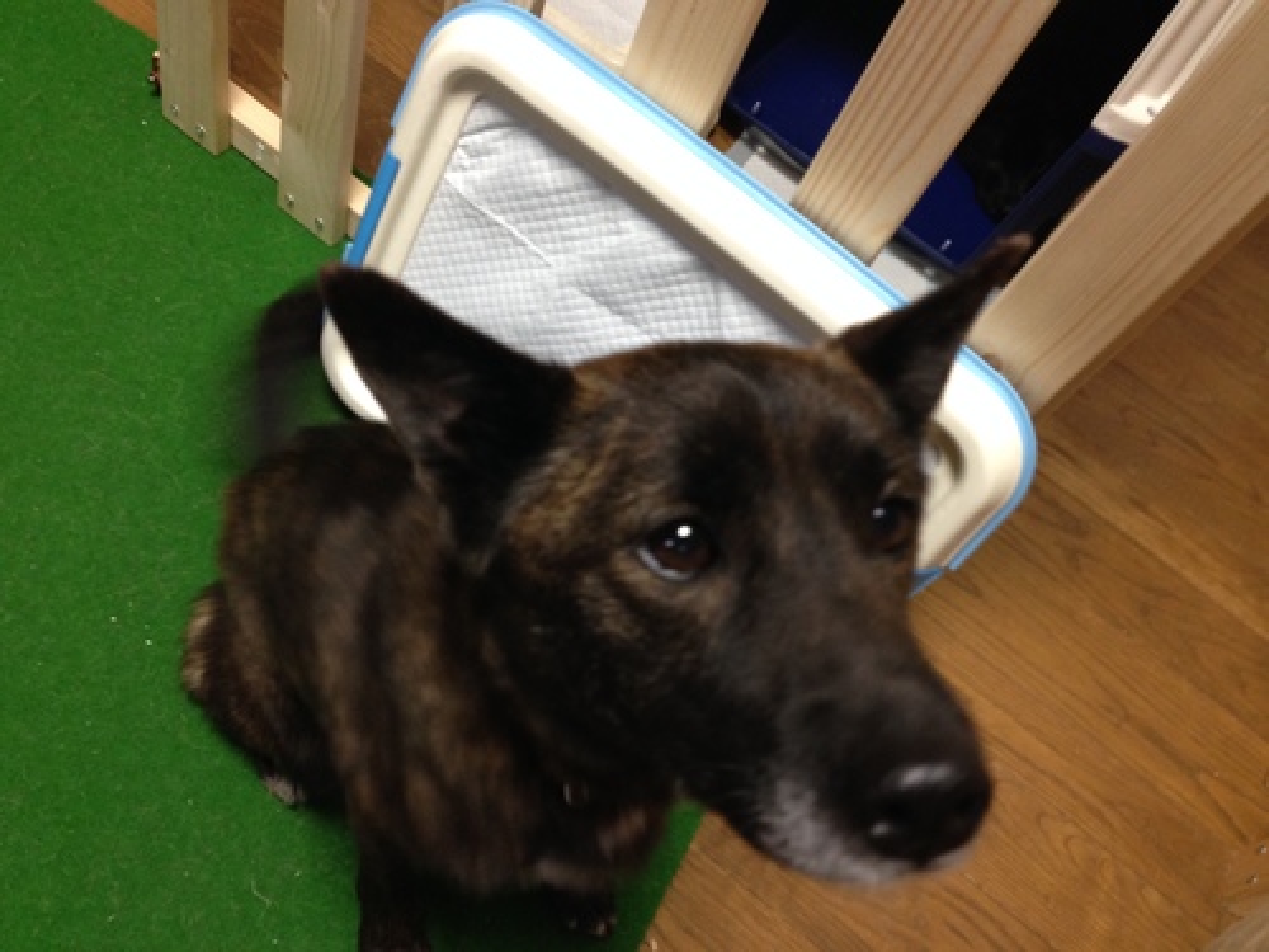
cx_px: 634
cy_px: 476
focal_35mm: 33
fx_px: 1210
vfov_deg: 42.9
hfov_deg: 55.4
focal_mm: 4.12
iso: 160
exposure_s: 1/20
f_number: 2.4
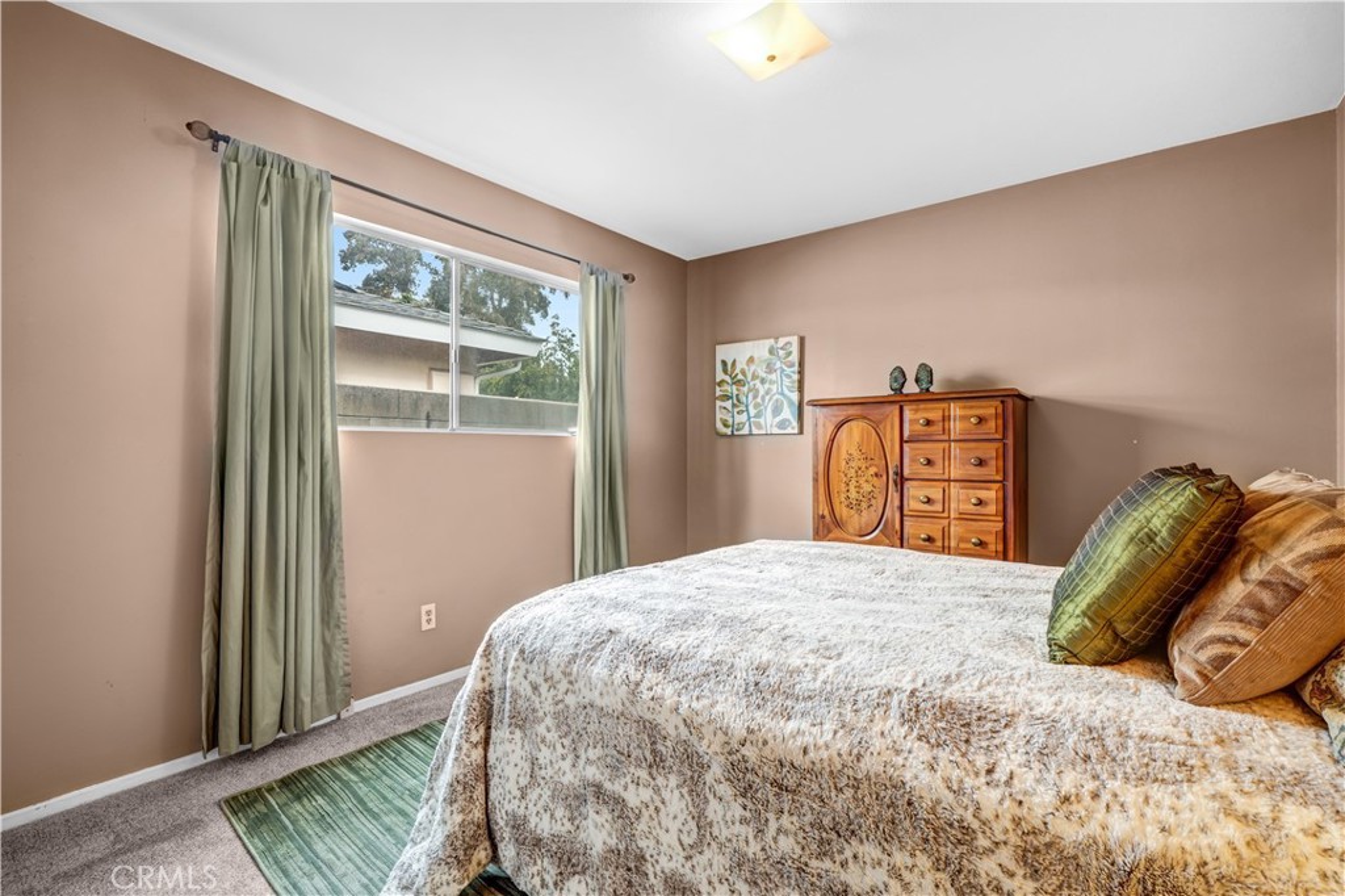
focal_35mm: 16
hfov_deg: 96.8
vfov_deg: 73.7
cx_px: 672
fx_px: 598
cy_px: 448
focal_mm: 16
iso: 400
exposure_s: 1/3.33
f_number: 11
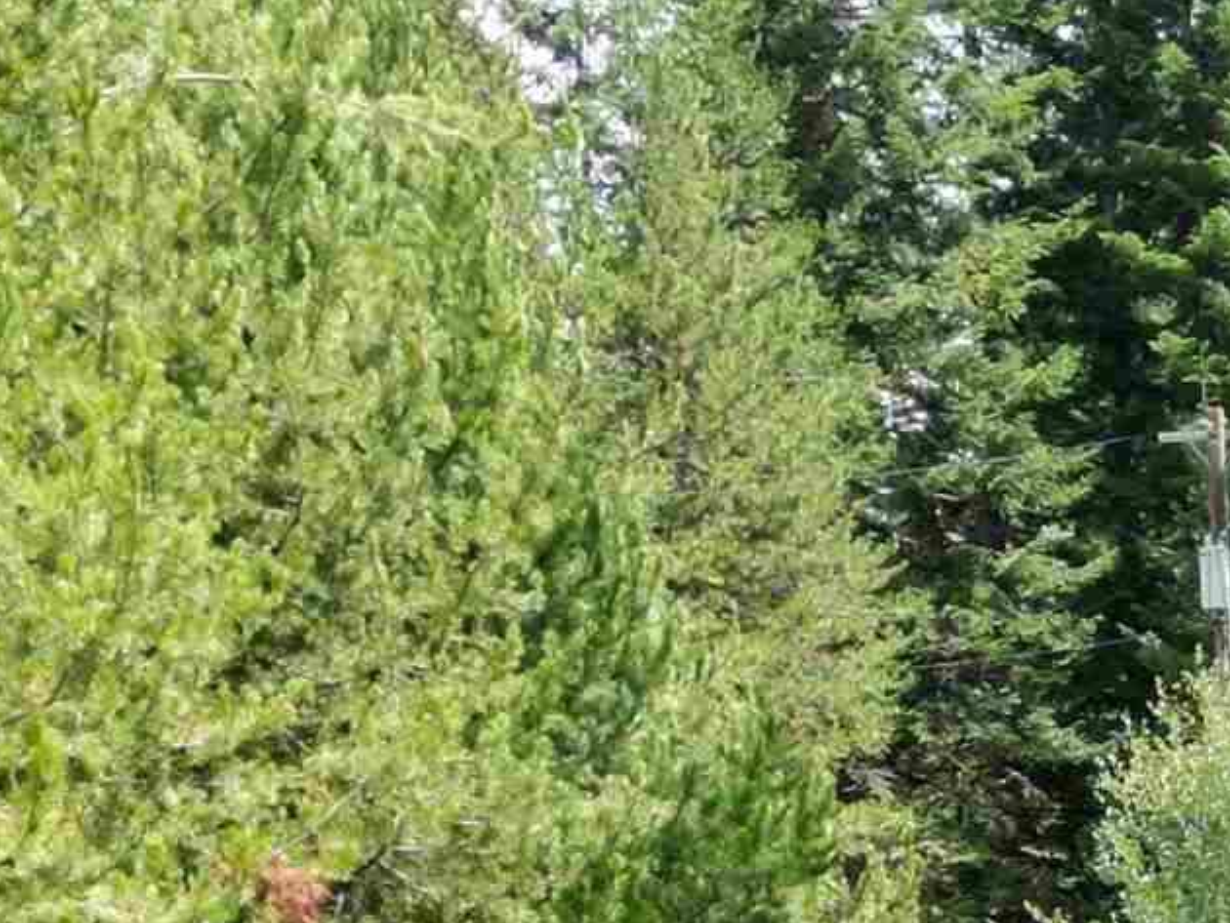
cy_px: 1555
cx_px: 1615
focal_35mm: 117
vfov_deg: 11.9
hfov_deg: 15.9
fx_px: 4159
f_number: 1.7
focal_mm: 6.72
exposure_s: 1/1250
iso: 140
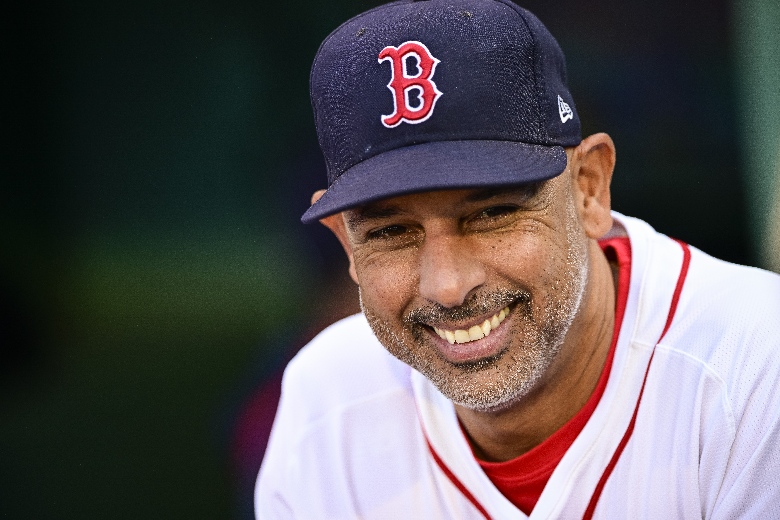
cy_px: 260
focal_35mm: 400
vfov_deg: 3.4
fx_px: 8666
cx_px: 390
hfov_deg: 5.2
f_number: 2.8
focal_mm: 400
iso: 400
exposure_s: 1/800
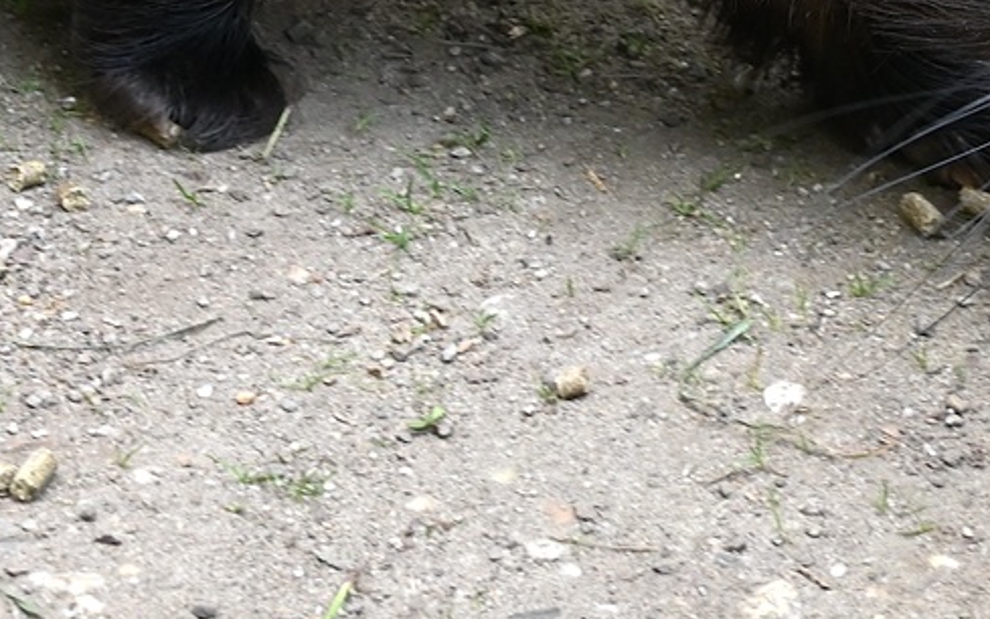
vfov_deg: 3.9
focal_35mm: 333
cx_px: 838
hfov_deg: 6.3
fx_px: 8988
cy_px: -409
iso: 800
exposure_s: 1/320
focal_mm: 80
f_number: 8
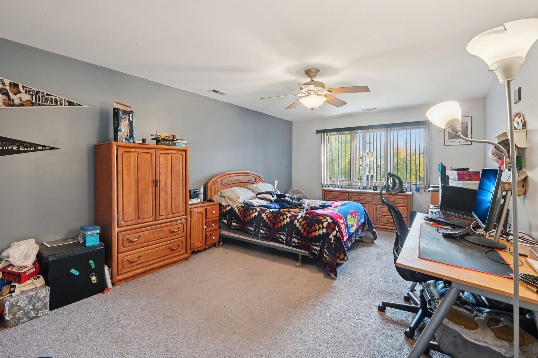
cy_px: 179
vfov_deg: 73.7
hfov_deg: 96.8
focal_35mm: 16
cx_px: 269
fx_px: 239
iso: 400
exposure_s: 1/2
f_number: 13
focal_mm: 16
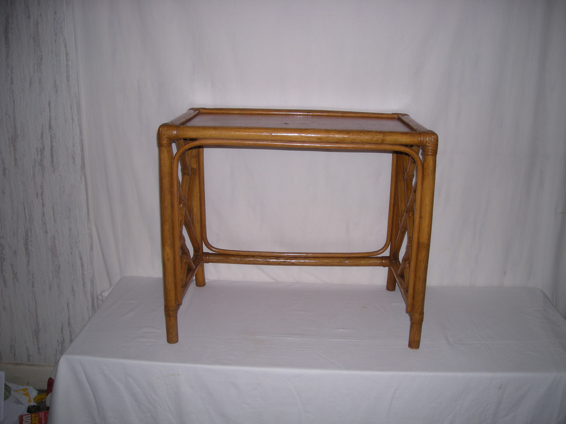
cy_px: 212
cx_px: 283
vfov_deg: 40.7
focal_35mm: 35
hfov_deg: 52.6
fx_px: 572
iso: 50
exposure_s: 1/60
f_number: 2.8
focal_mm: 5.7
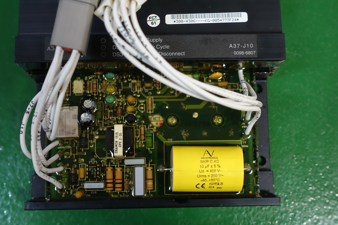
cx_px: 169
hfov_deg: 41.1
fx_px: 451
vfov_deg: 28.1
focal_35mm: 48
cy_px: 112
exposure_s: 1/20
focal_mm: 17.7
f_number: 2.8
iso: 800
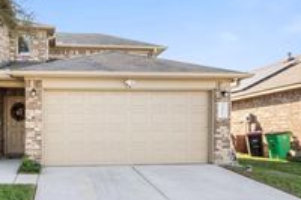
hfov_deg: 59.7
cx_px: 87
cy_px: 136
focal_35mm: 30
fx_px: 251
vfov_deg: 42.8
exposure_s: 1/8
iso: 800
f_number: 9
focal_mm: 12
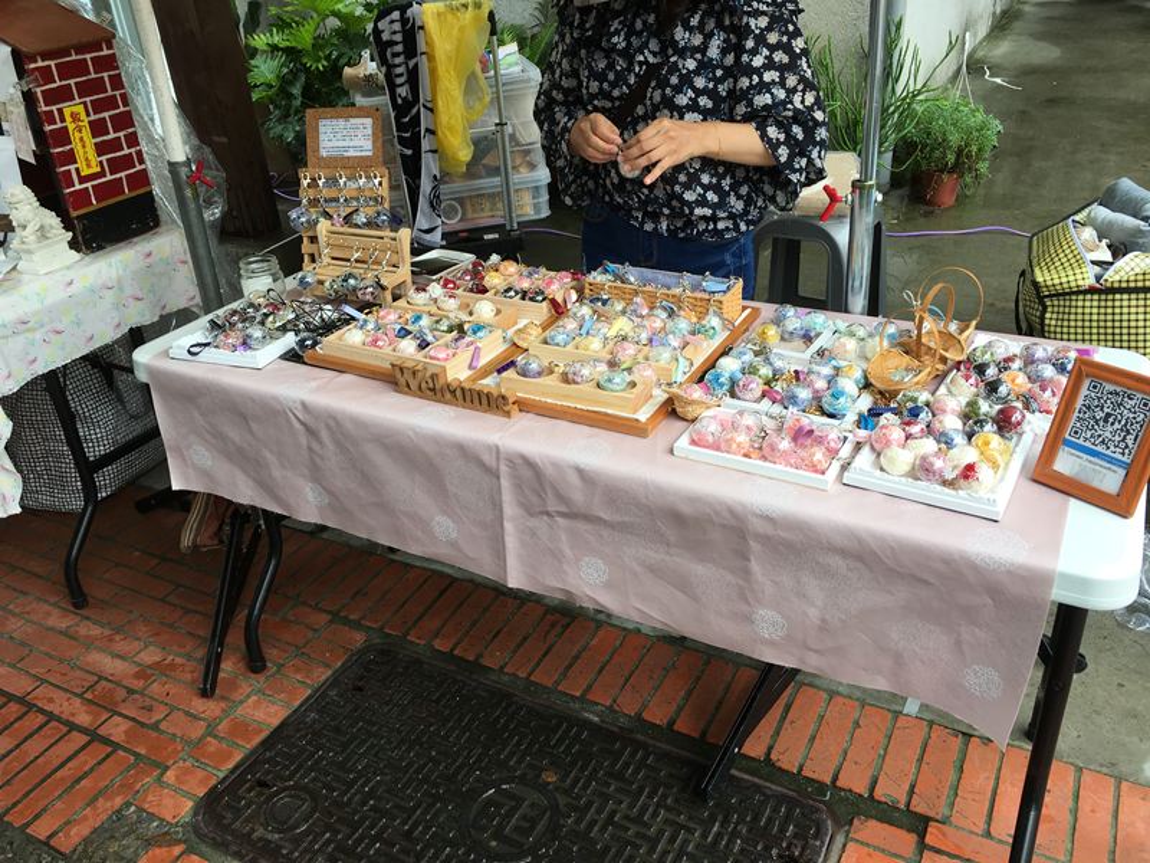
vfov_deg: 48.2
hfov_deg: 61.7
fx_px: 963
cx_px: 575
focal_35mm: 29
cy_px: 432
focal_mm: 4.15
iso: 25
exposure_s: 1/225
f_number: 2.2
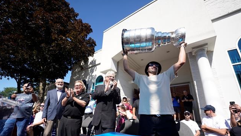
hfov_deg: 100.6
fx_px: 100
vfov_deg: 67.6
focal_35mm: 16
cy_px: 81
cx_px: 119
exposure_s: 1/6400
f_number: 2.8
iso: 500
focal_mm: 14.6
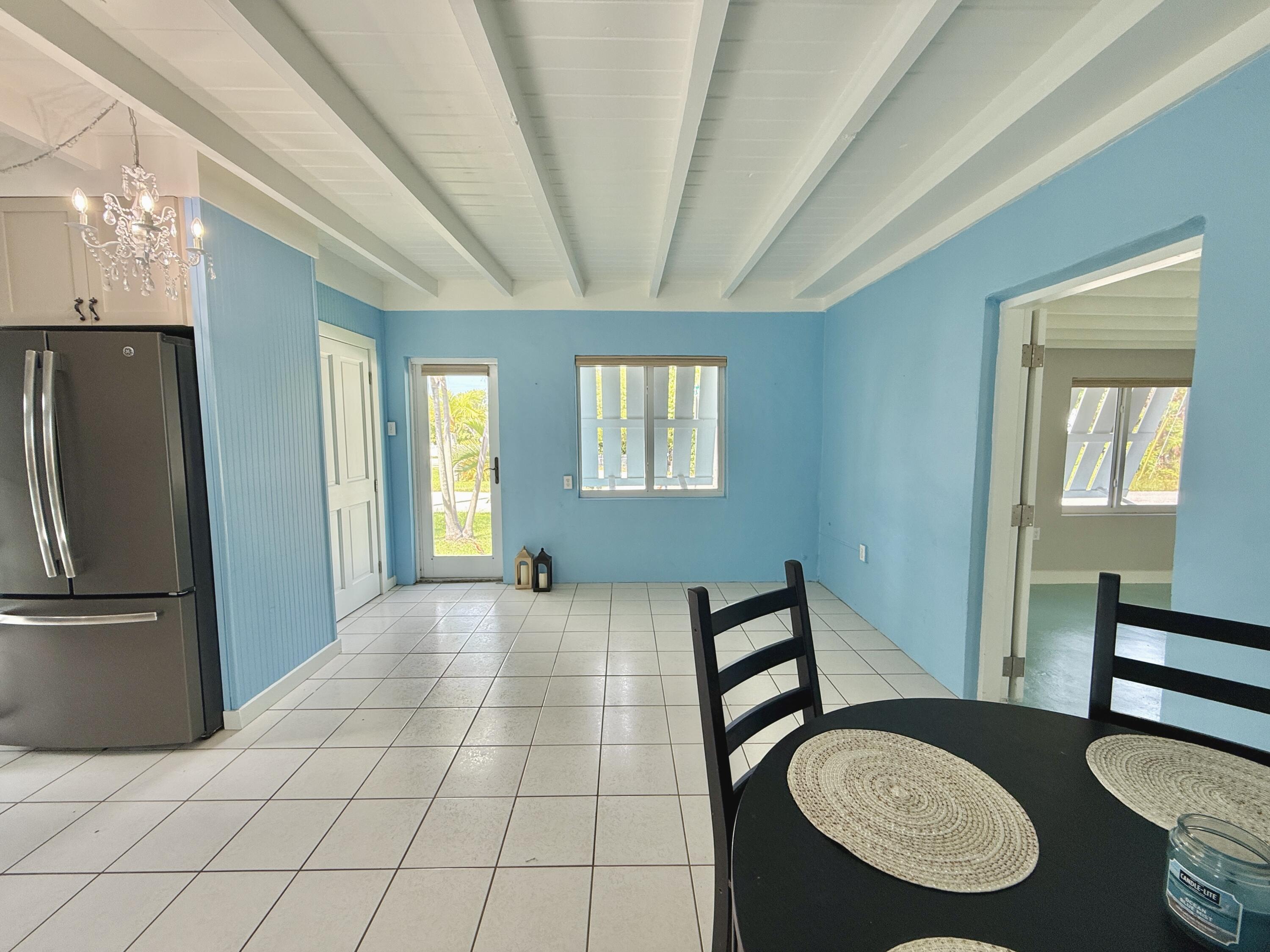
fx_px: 514
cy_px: 476
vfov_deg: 85.7
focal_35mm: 14
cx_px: 635
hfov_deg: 102.1
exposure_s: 1/99
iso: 80
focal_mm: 2.22
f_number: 2.2
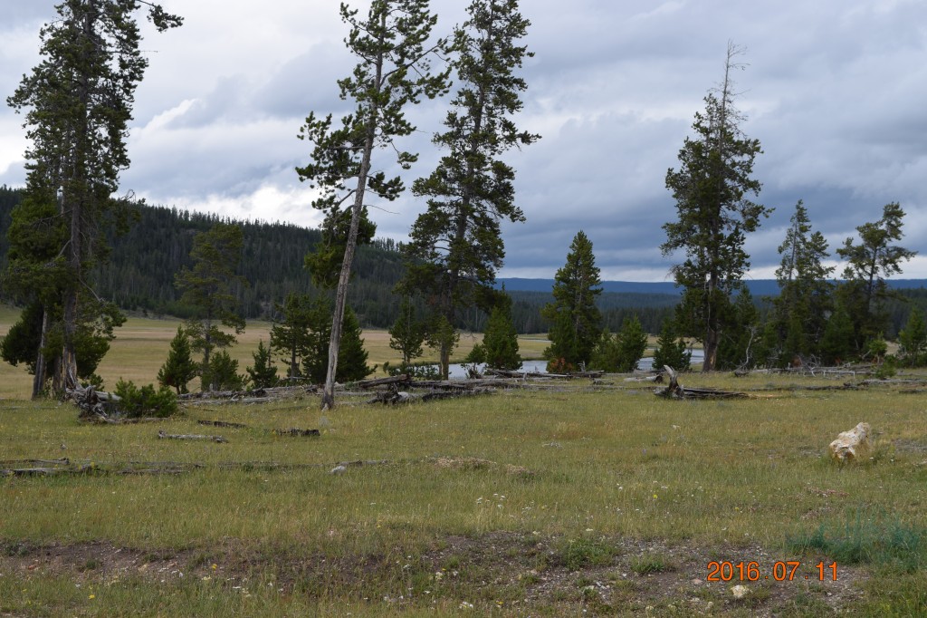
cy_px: 309
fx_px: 1853
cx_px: 464
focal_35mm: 72
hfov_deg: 28.1
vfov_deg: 18.9
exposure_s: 1/320
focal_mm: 48
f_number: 9
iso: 200
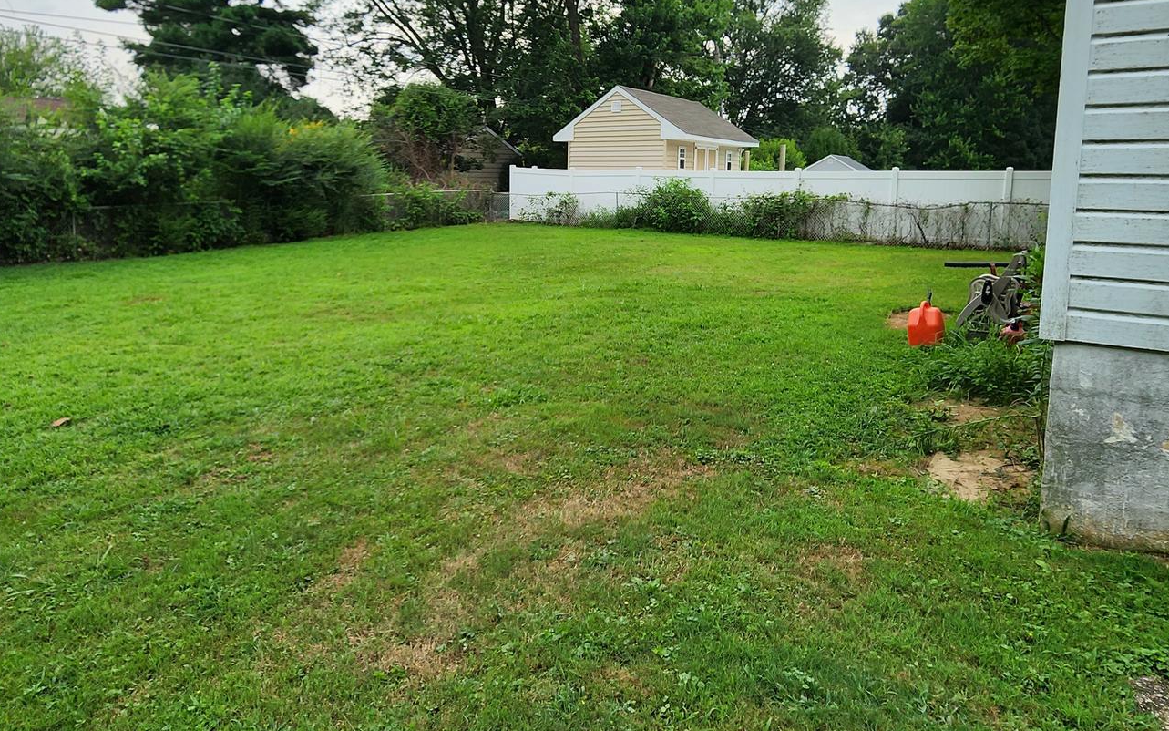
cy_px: 257
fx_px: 701
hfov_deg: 79.3
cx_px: 512
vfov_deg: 54.2
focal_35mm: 22
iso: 50
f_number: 2.2
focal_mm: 2.2
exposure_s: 1/1501
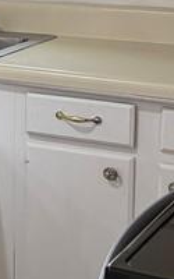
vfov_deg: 15.8
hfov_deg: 8.9
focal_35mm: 130
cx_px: -283
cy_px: 20
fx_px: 986
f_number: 1.78
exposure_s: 1/120
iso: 200
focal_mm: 6.76
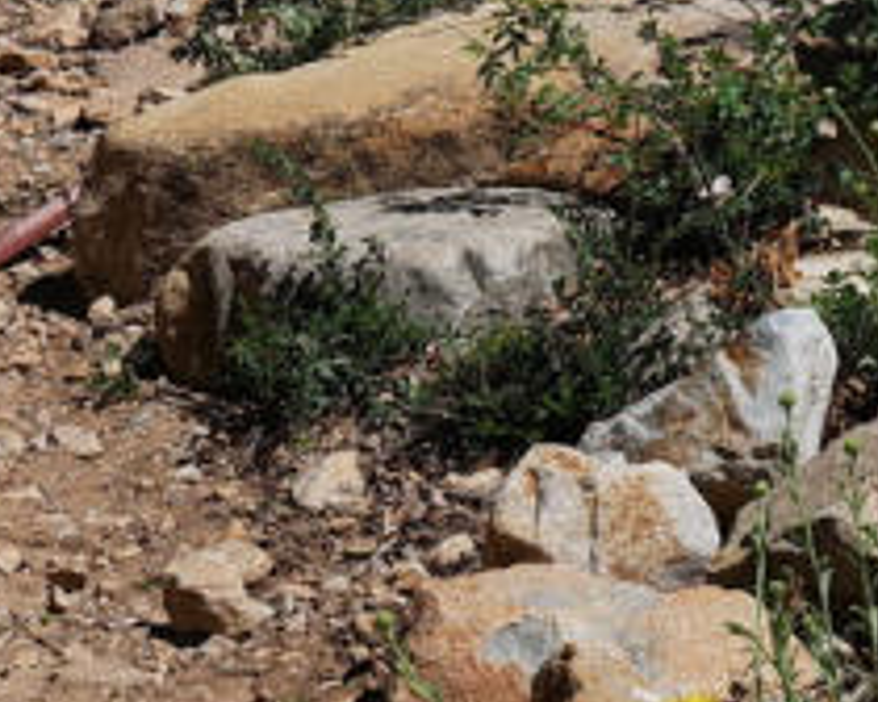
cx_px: -222
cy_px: 368
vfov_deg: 5.2
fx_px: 7692
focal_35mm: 296
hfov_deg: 6.5
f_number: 10
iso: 200
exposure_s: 1/640
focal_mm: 60
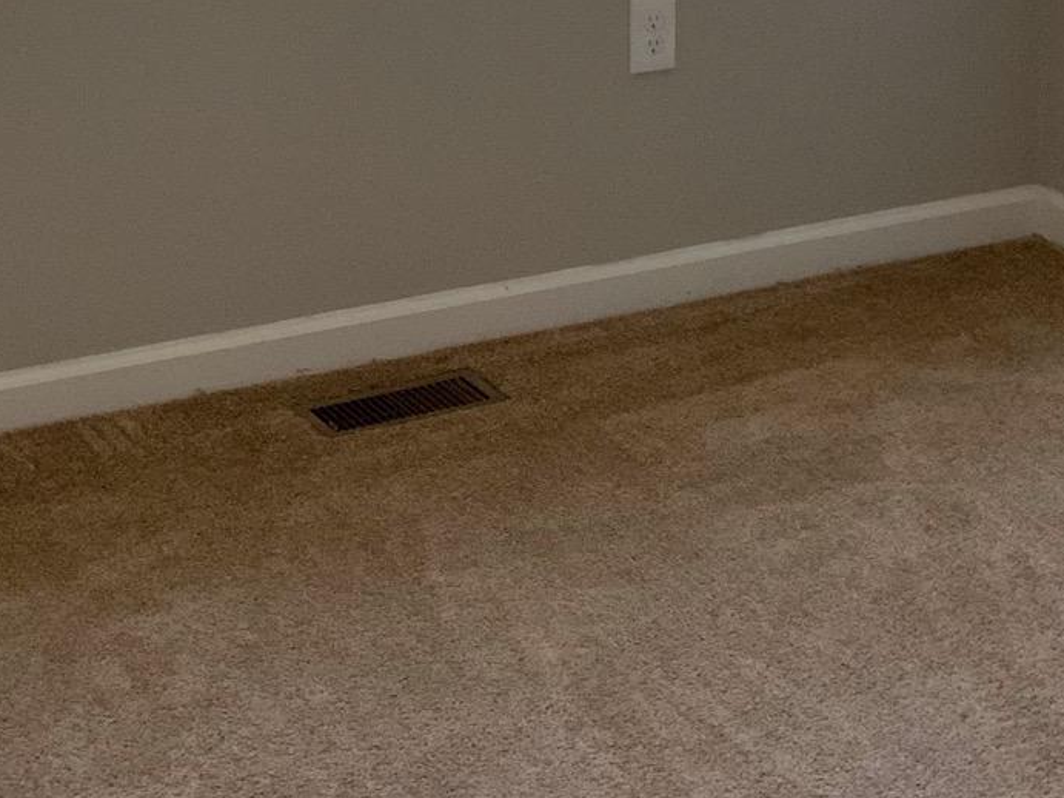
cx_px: 410
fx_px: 2643
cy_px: -310
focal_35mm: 86
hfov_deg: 22.7
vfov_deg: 16.0
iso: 64
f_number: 1.8
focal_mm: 3
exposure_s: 1/80
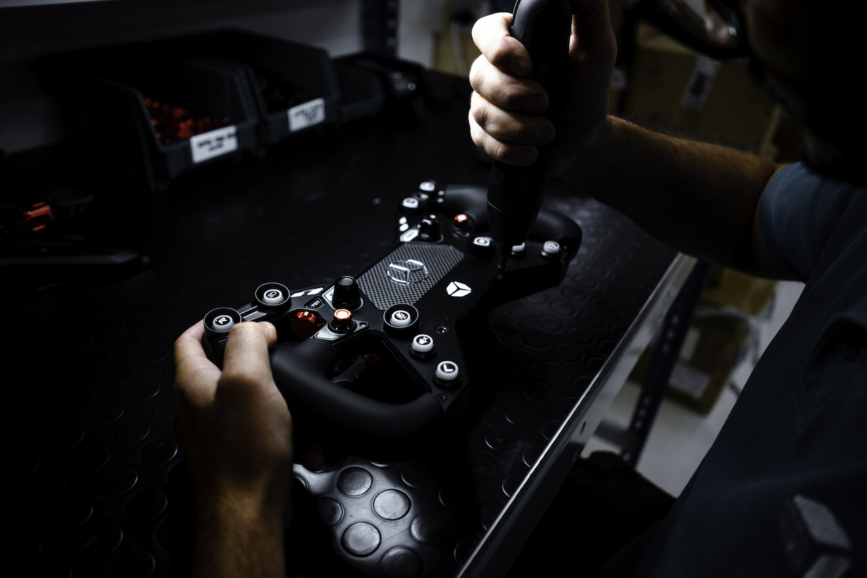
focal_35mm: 24
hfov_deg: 73.8
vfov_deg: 53.1
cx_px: 434
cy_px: 289
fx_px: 578
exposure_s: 1/160
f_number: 2.8
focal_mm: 24
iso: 500
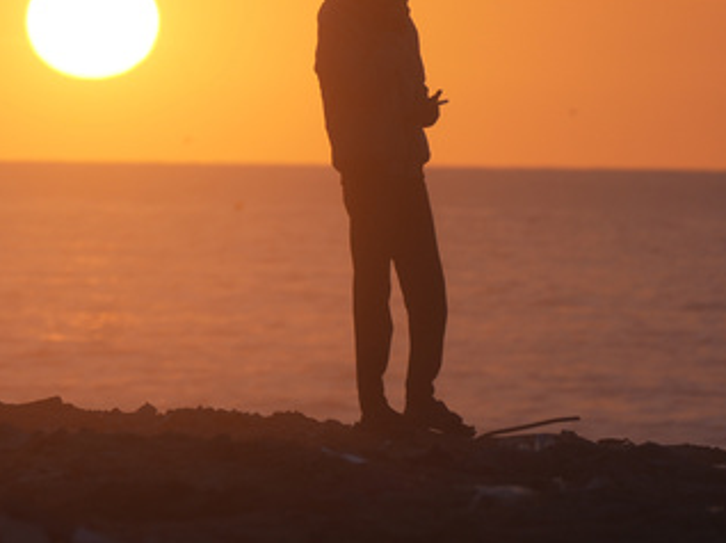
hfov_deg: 3.1
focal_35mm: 629
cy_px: -65
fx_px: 13182
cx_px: -244
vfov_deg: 2.4
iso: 200
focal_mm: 203
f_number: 5.6
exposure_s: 1/500
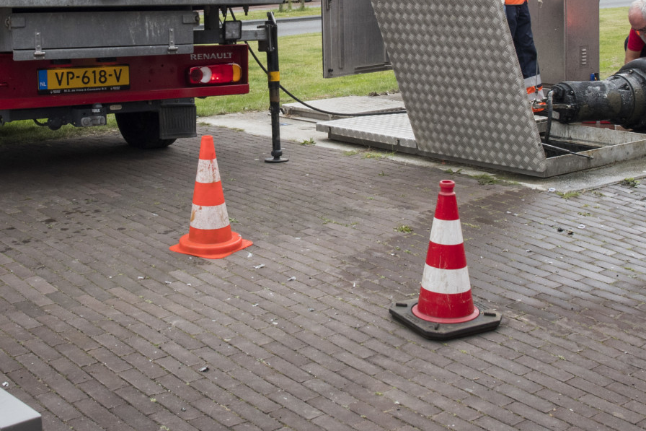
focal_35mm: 61
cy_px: 15
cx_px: 283
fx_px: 1096
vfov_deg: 21.6
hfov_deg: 32.8
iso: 400
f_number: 8
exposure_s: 1/250
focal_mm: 19
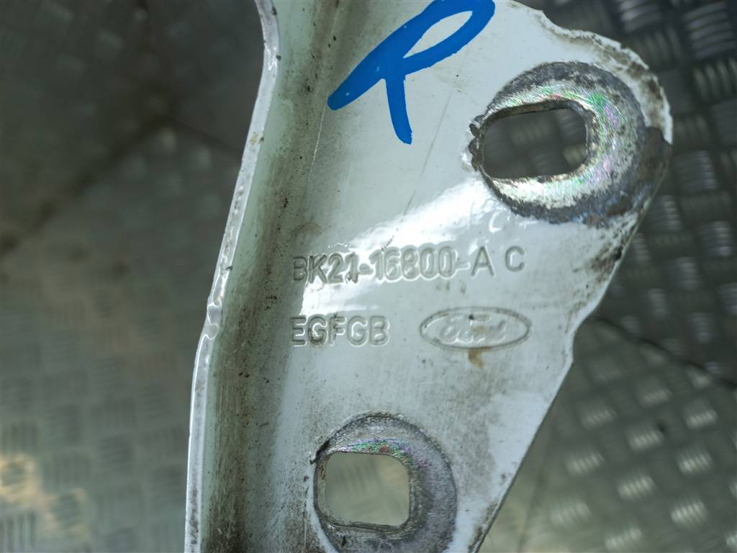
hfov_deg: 69.4
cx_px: 368
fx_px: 532
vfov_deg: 54.9
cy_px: 276
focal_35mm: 25
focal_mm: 4.6
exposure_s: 1/50
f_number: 1.8
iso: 32
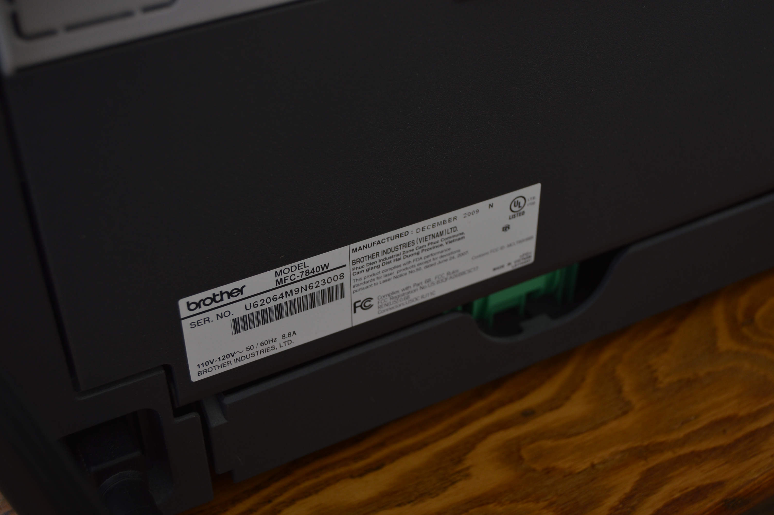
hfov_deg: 38.9
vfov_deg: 26.4
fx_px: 1096
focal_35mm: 51
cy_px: 258
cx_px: 387
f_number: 4.5
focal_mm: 34
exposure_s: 1/160
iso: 200
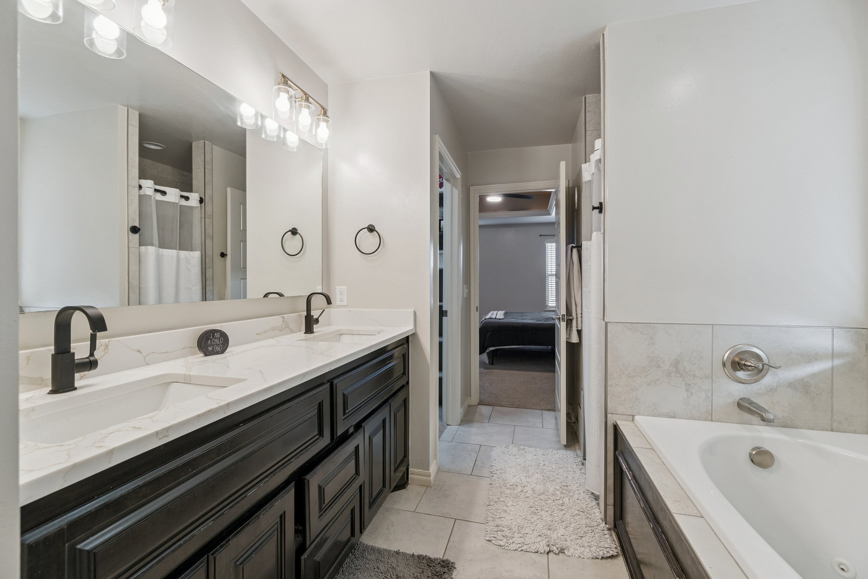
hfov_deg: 100.4
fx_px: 362
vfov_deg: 77.3
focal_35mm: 15
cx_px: 434
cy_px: 290
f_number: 6.3
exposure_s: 1/40
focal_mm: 10
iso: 200
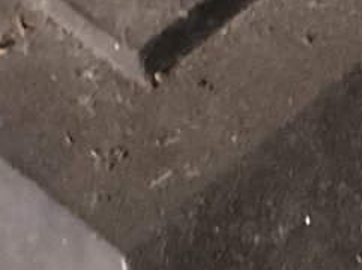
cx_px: 1028
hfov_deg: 8.7
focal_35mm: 195
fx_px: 2036
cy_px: -26
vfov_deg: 7.5
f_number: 2.4
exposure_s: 1/40
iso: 400
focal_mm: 3.3
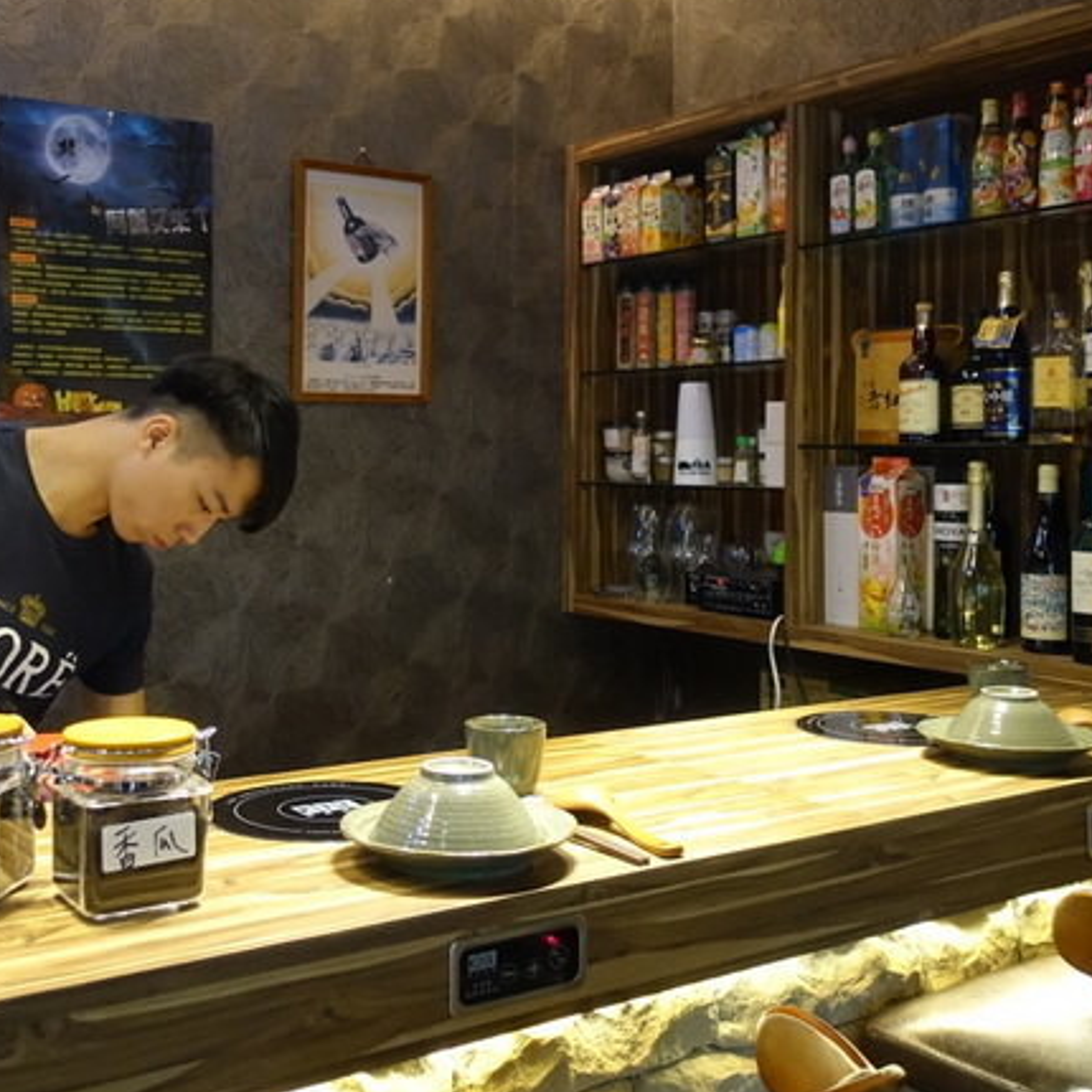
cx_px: 460
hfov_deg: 43.7
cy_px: 429
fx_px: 1356
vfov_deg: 43.6
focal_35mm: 38
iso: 1250
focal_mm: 8.8
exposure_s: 1/100
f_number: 1.8
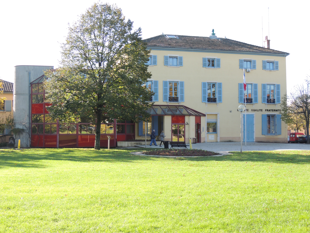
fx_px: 421
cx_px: 155
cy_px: 116
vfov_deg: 30.9
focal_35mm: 47
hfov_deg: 40.4
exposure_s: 1/200
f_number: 3.5
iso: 100
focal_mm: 8.3
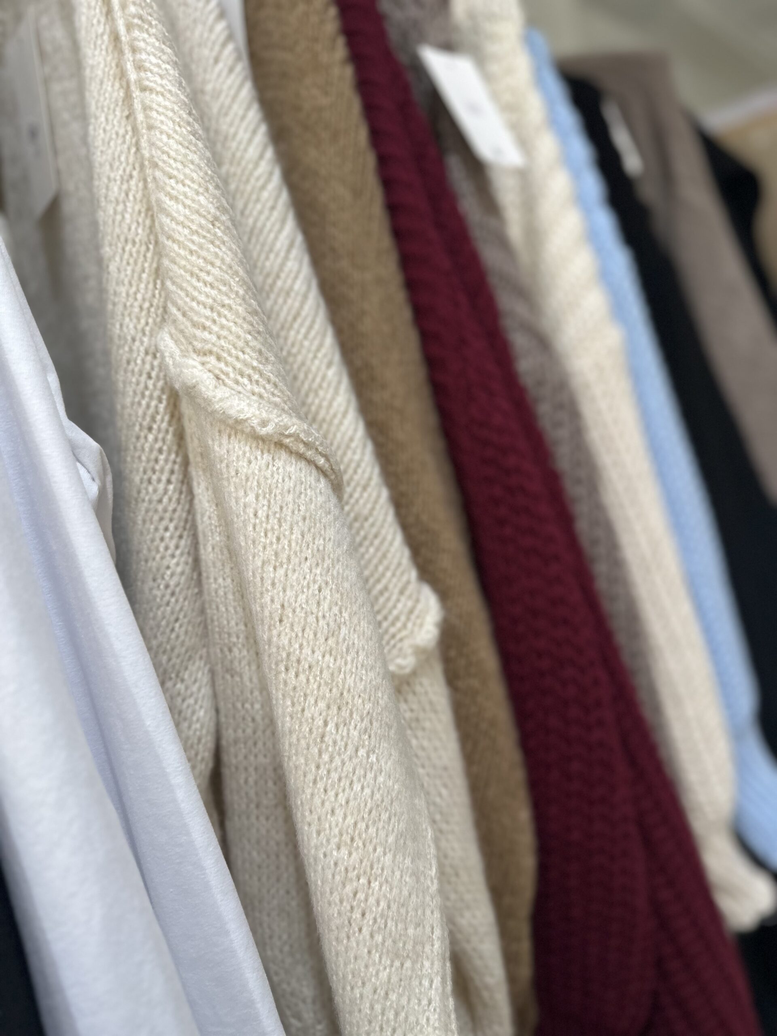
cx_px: 388
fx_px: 718
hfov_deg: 56.8
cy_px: 518
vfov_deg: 71.6
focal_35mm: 24
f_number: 1.78
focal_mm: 6.86
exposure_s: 1/73
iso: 250
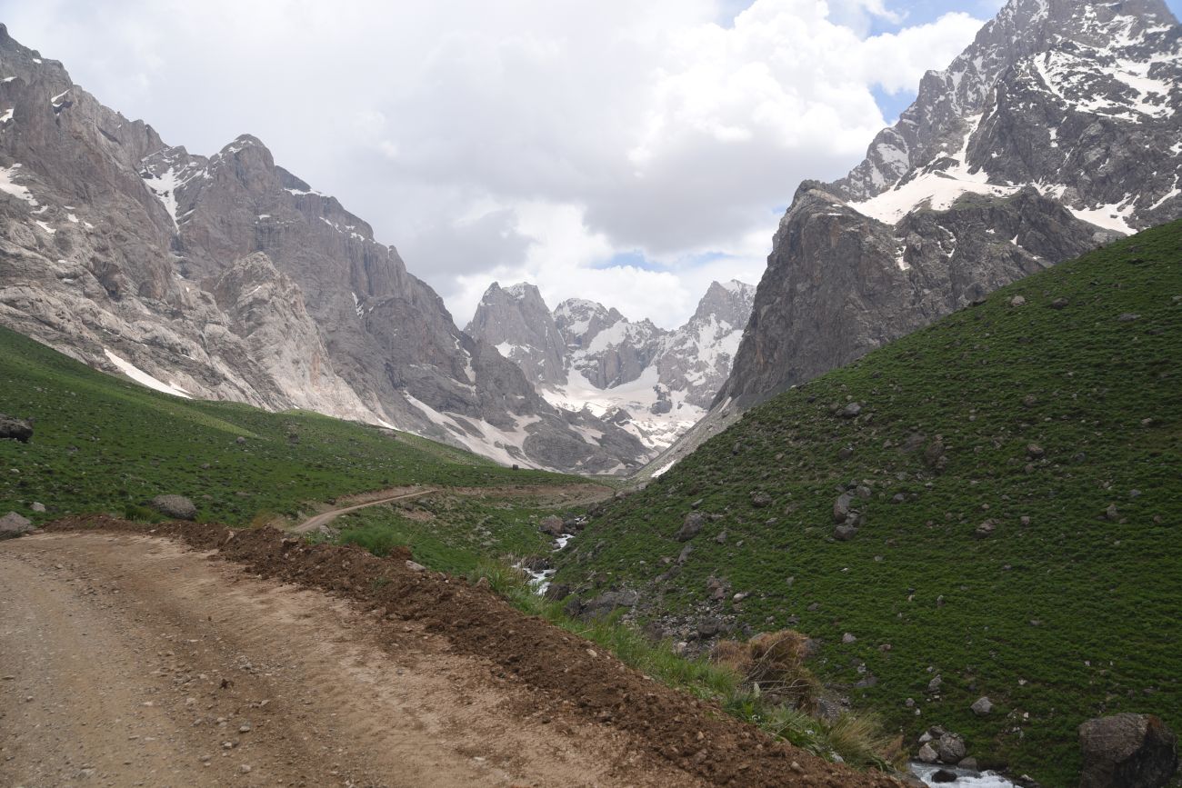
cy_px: 394
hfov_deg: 39.6
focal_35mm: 50
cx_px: 591
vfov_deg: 27.0
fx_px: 1642
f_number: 7.1
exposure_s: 1/500
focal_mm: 50
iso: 160
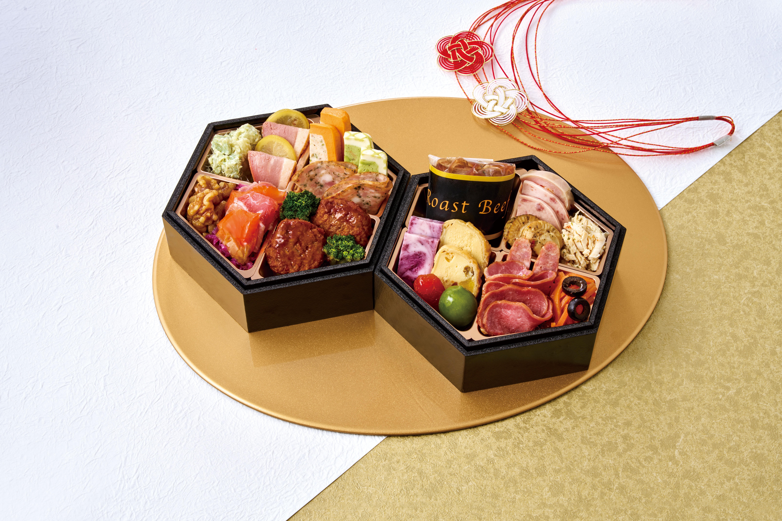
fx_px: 1366
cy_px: 260
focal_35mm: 63
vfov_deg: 21.6
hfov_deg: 31.9
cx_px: 391
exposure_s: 1/125
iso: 100
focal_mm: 62.9
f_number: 20
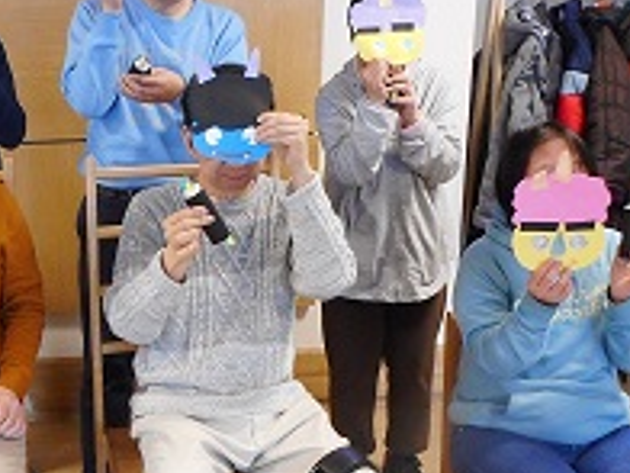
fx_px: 928
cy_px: 306
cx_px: 90
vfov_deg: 28.4
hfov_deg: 35.7
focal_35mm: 51
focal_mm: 4.5
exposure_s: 1/30
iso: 400
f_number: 3.7
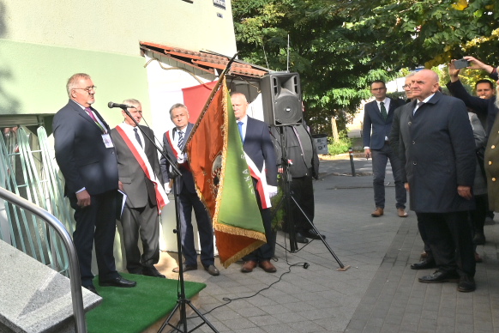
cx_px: 50
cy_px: 113
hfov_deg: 45.0
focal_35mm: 39
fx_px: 541
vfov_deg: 33.9
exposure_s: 1/200
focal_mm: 14
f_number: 9
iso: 125
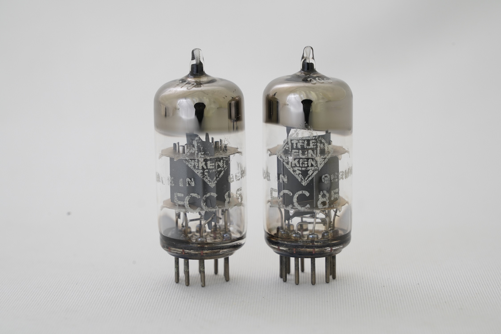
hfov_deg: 19.5
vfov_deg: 13.0
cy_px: 167
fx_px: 1461
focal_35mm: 105
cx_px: 250
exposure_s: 1/6
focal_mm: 105
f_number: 11
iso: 800
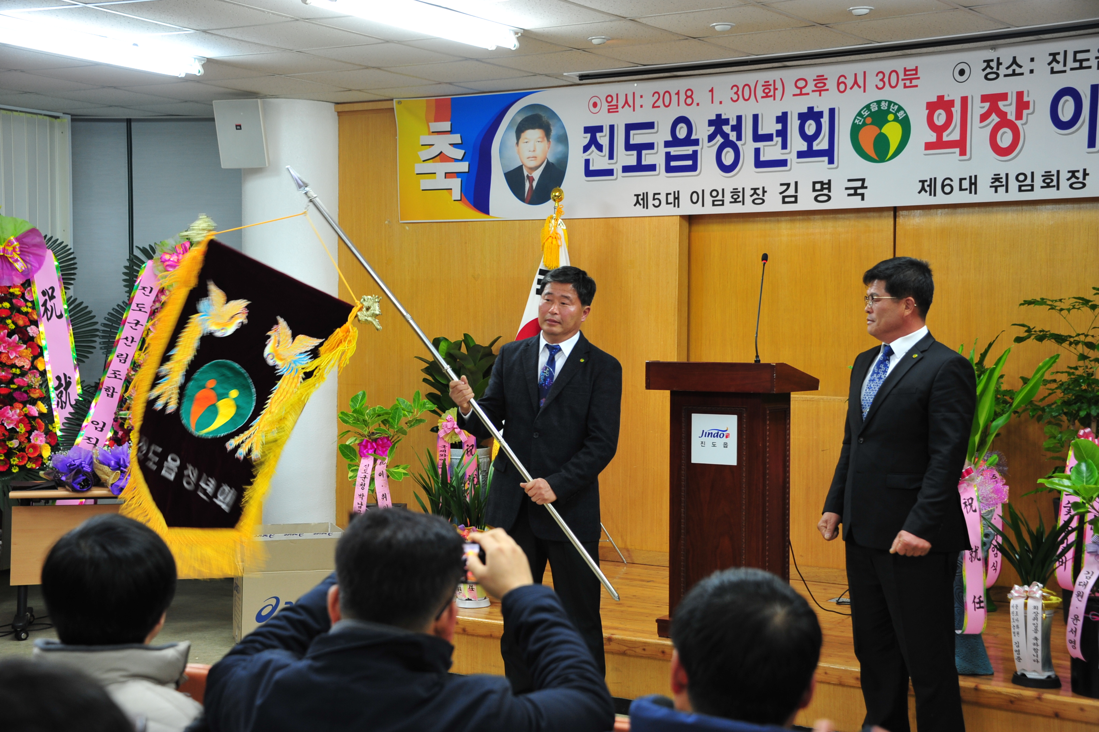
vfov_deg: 24.2
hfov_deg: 35.7
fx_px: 1709
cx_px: 550
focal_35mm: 56
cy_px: 366
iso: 800
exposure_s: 1/30
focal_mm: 56
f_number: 5
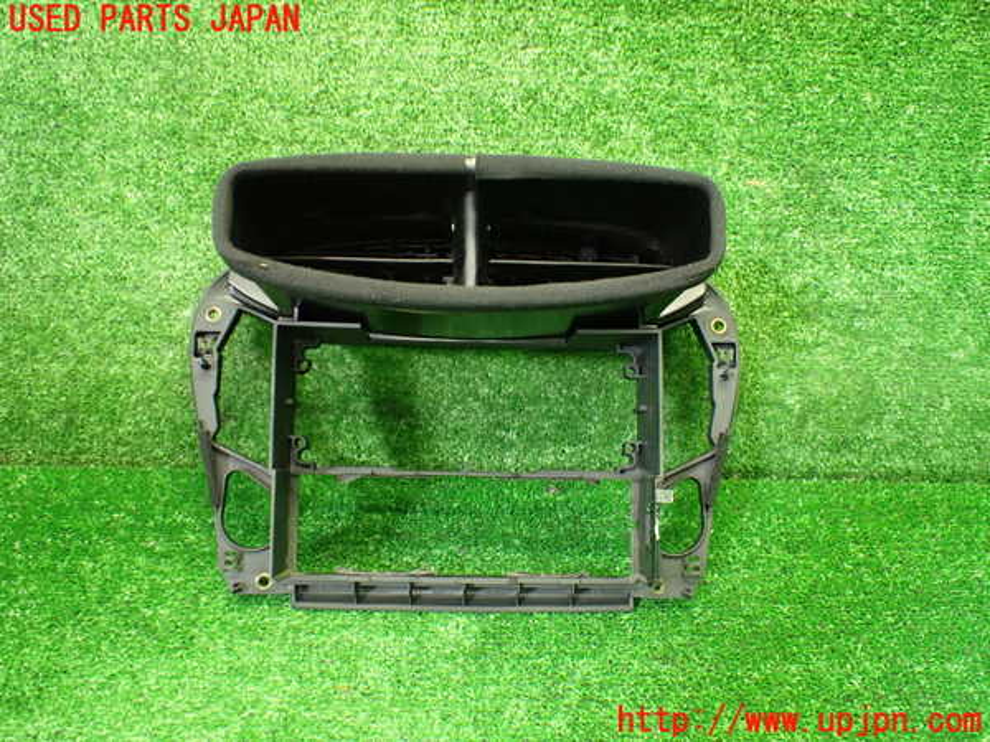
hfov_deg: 60.0
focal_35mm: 30
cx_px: 495
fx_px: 858
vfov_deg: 46.8
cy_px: 371
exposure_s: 1/60
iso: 800
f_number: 2.3
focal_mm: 5.4
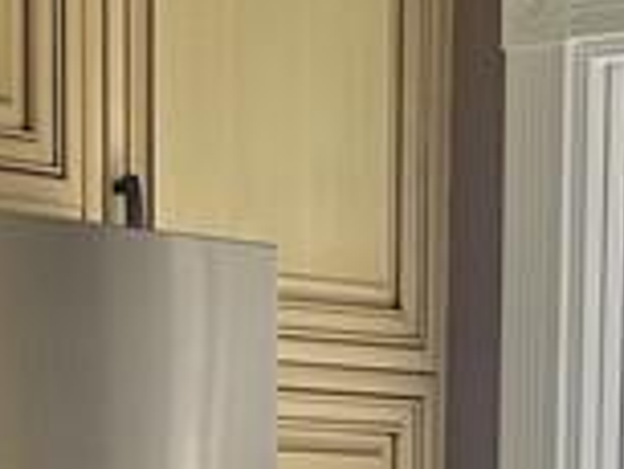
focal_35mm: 174
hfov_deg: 11.3
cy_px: 893
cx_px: 506
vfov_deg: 8.2
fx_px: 3139
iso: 64
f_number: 1.5
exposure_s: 1/121
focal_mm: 5.7
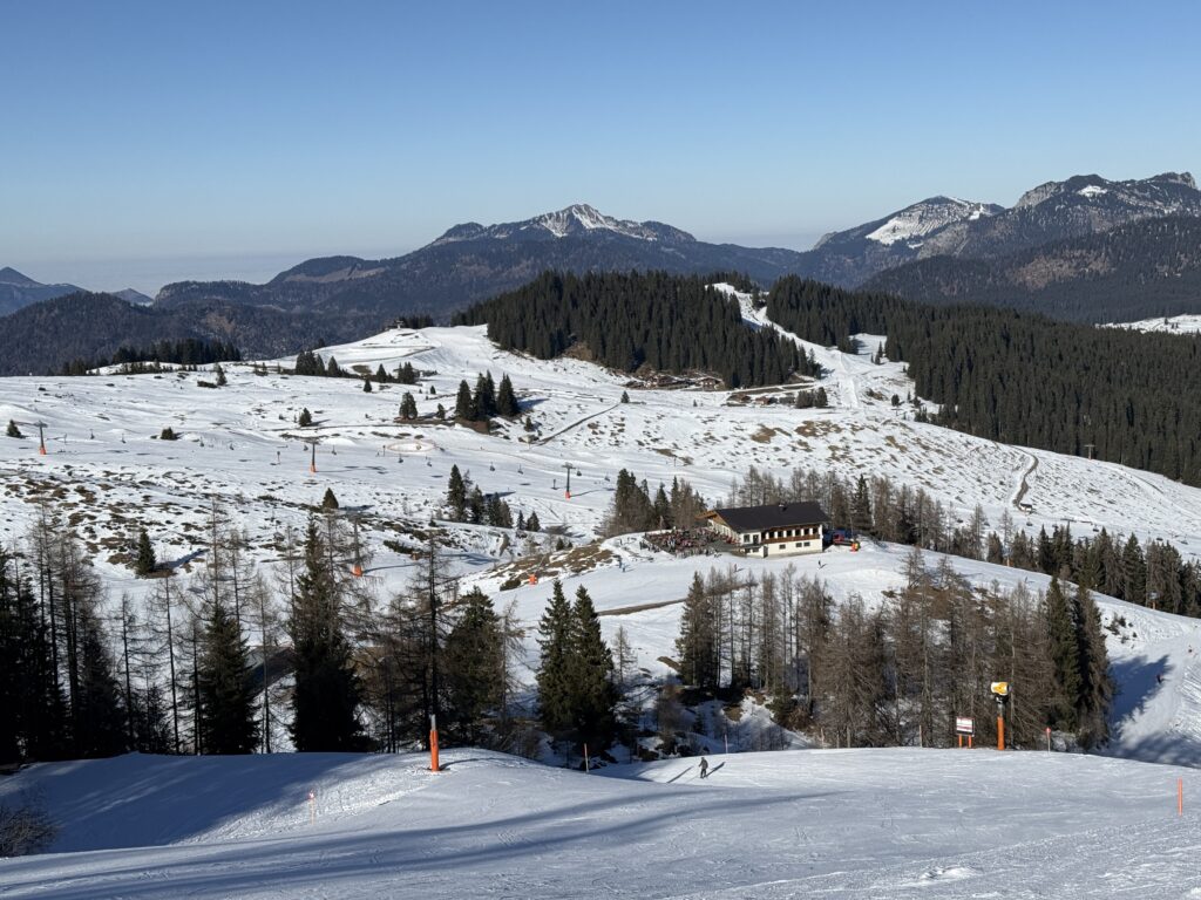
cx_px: 600
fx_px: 1665
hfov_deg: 39.7
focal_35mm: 48
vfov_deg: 30.3
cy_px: 450
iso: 64
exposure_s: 1/11364
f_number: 1.78
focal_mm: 6.76
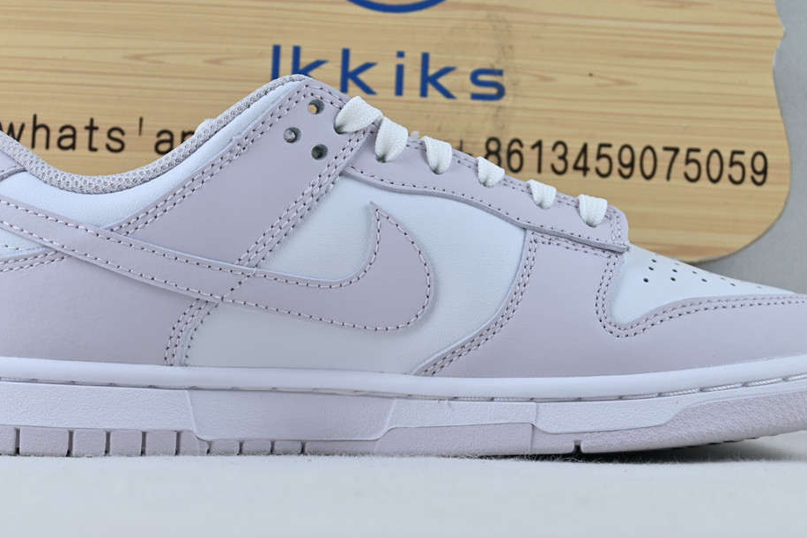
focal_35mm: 77
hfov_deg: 26.4
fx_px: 1719
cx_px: 403
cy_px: 272
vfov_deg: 17.8
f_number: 5.6
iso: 100
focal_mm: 39
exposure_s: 1/60
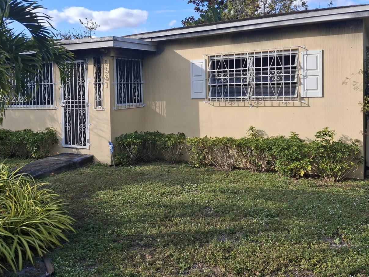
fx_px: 352
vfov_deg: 42.5
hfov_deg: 55.3
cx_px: 176
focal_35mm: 33
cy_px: 100
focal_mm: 4.69
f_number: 1.8
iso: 32
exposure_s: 1/1353
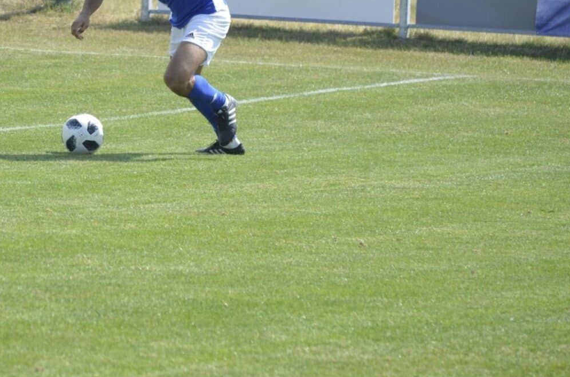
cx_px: 155
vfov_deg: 3.6
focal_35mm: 377
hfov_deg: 5.5
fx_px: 5956
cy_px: 11
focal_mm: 122
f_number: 5.6
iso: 400
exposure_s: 1/1250
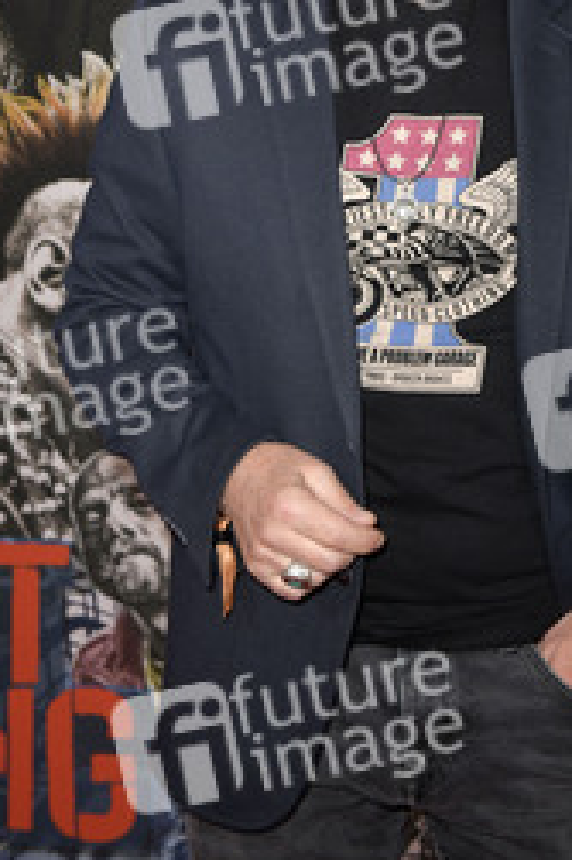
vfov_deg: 28.5
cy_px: 219
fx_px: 1671
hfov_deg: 19.4
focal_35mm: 70
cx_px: 387
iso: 800
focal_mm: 44
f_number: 5.6
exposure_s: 1/200
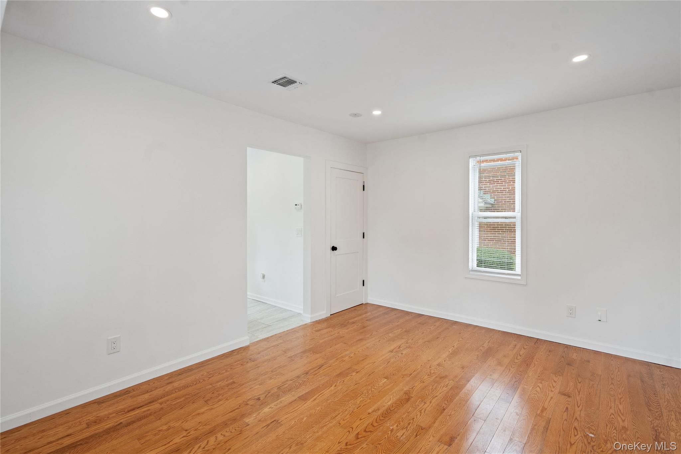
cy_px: 227
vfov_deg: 73.7
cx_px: 340
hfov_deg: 96.7
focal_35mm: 16
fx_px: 303
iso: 160
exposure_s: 1/10
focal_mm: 16
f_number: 6.3
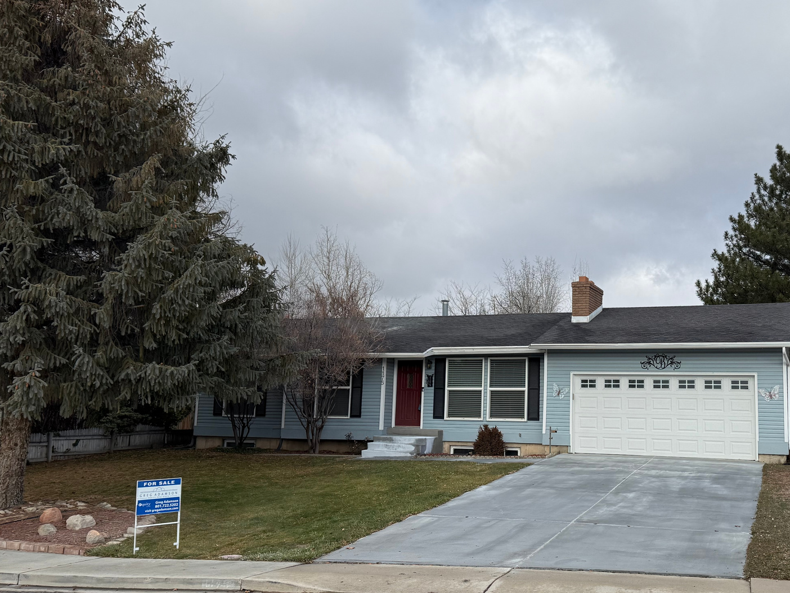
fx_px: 799
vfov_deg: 40.7
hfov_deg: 51.7
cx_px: 520
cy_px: 316
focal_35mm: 35
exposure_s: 1/4975
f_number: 1.78
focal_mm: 6.76
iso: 80
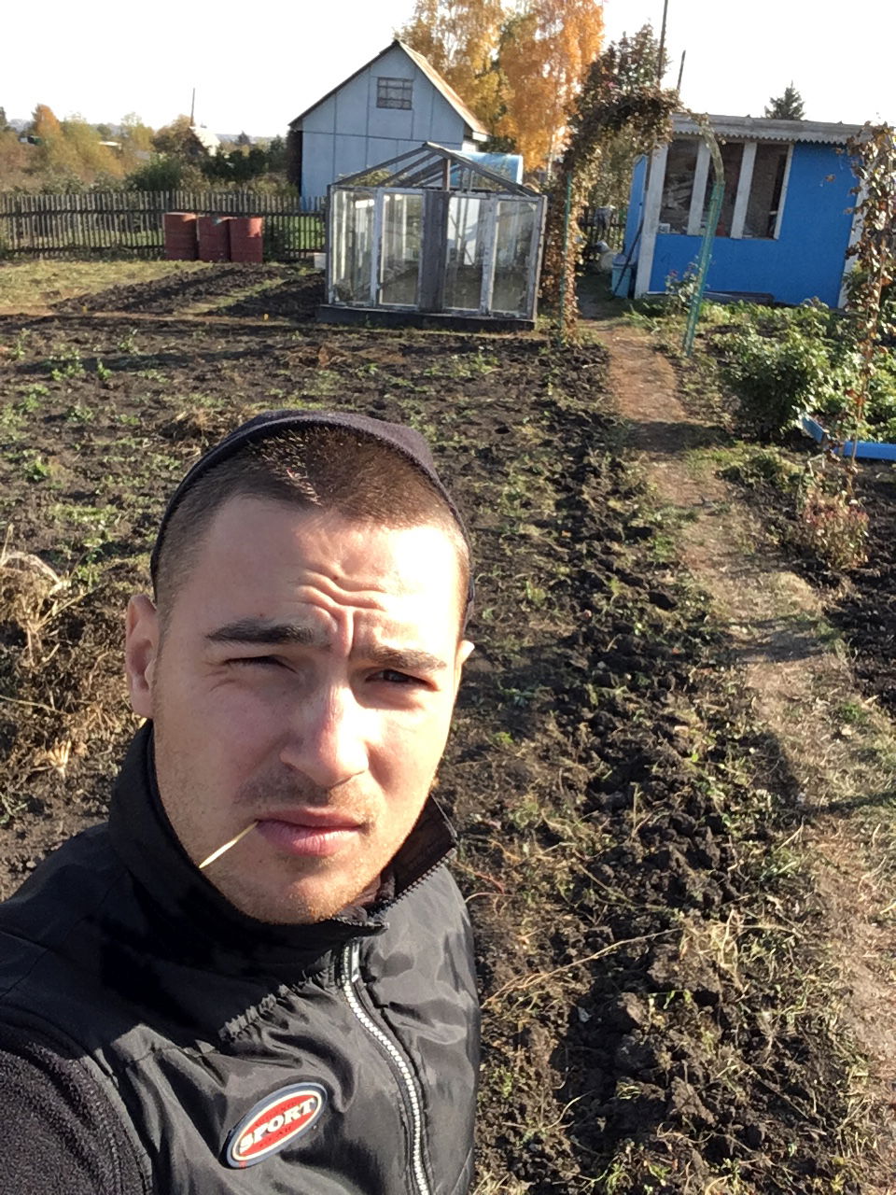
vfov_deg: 58.4
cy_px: 598
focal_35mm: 31
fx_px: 1070
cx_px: 448
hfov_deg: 45.4
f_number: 2.4
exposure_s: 1/644
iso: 50
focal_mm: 2.15
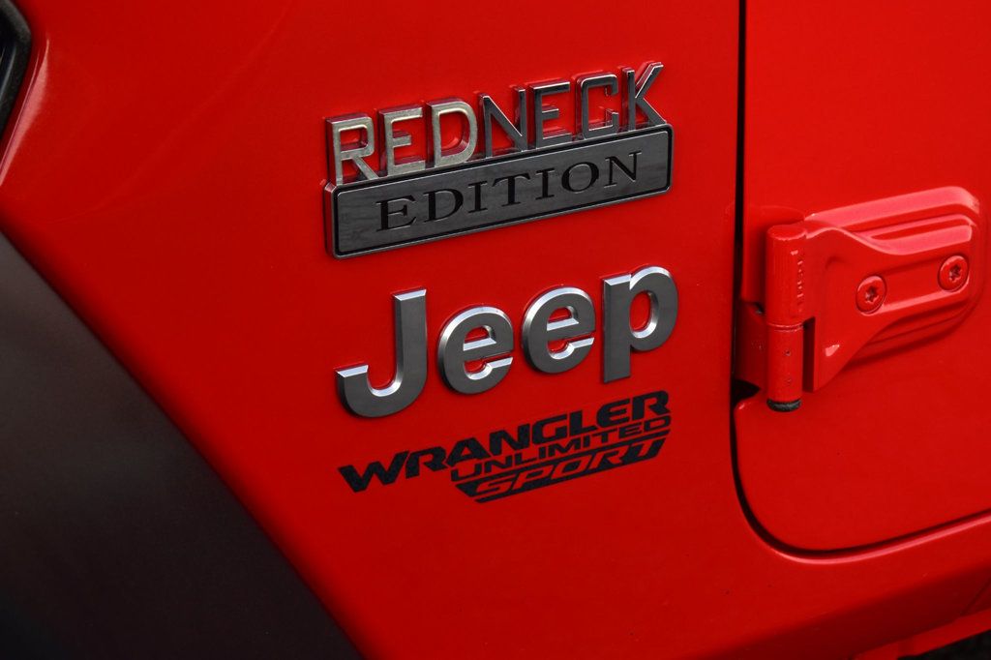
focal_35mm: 82
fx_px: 2270
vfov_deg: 16.5
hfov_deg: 24.6
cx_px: 496
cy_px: 330
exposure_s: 1/15
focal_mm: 55
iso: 450
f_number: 6.3
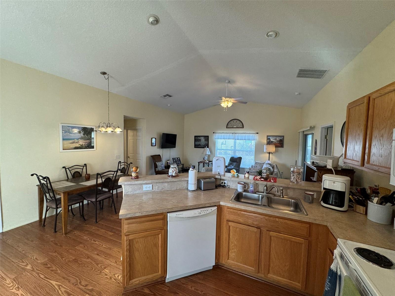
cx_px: 198
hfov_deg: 102.1
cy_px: 148
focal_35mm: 14
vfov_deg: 85.7
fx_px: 160
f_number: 2.2
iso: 200
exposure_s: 1/120
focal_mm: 2.22
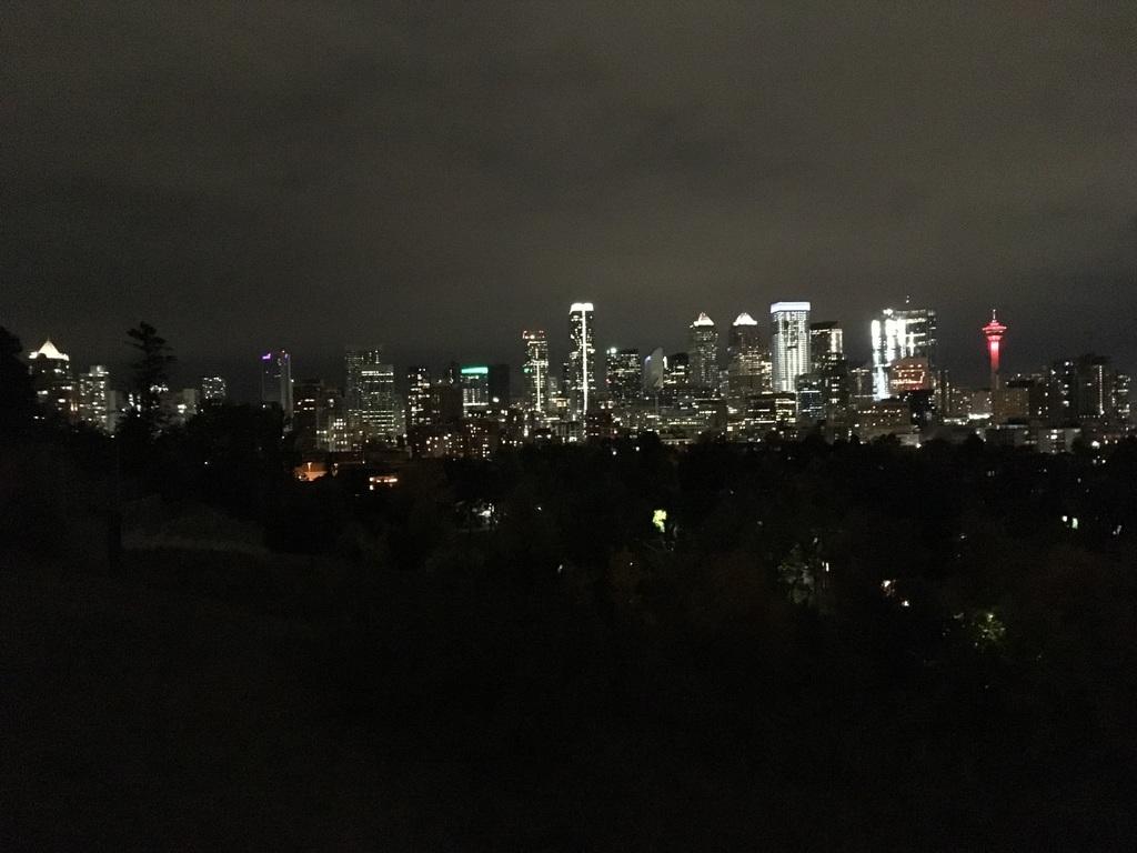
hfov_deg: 61.7
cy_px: 426
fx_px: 953
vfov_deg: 48.2
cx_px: 568
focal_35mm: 29
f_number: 2.2
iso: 2000
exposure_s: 1/15
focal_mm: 4.15
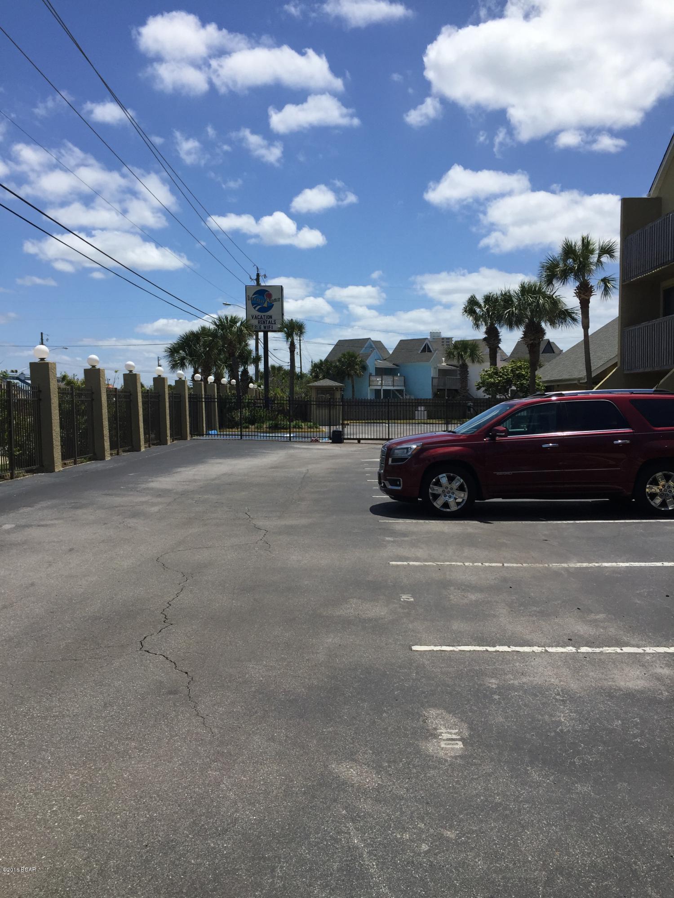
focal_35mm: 29
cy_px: 449
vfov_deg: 61.7
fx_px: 753
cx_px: 337
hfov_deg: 48.2
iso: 32
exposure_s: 1/3597
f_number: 2.2
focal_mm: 4.15
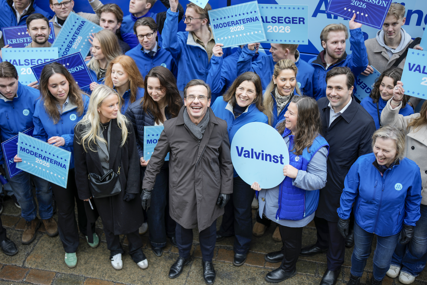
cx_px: 214
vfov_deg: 27.0
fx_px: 593
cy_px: 142
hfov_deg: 39.6
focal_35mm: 50
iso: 100
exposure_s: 1/400
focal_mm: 50
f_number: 1.3
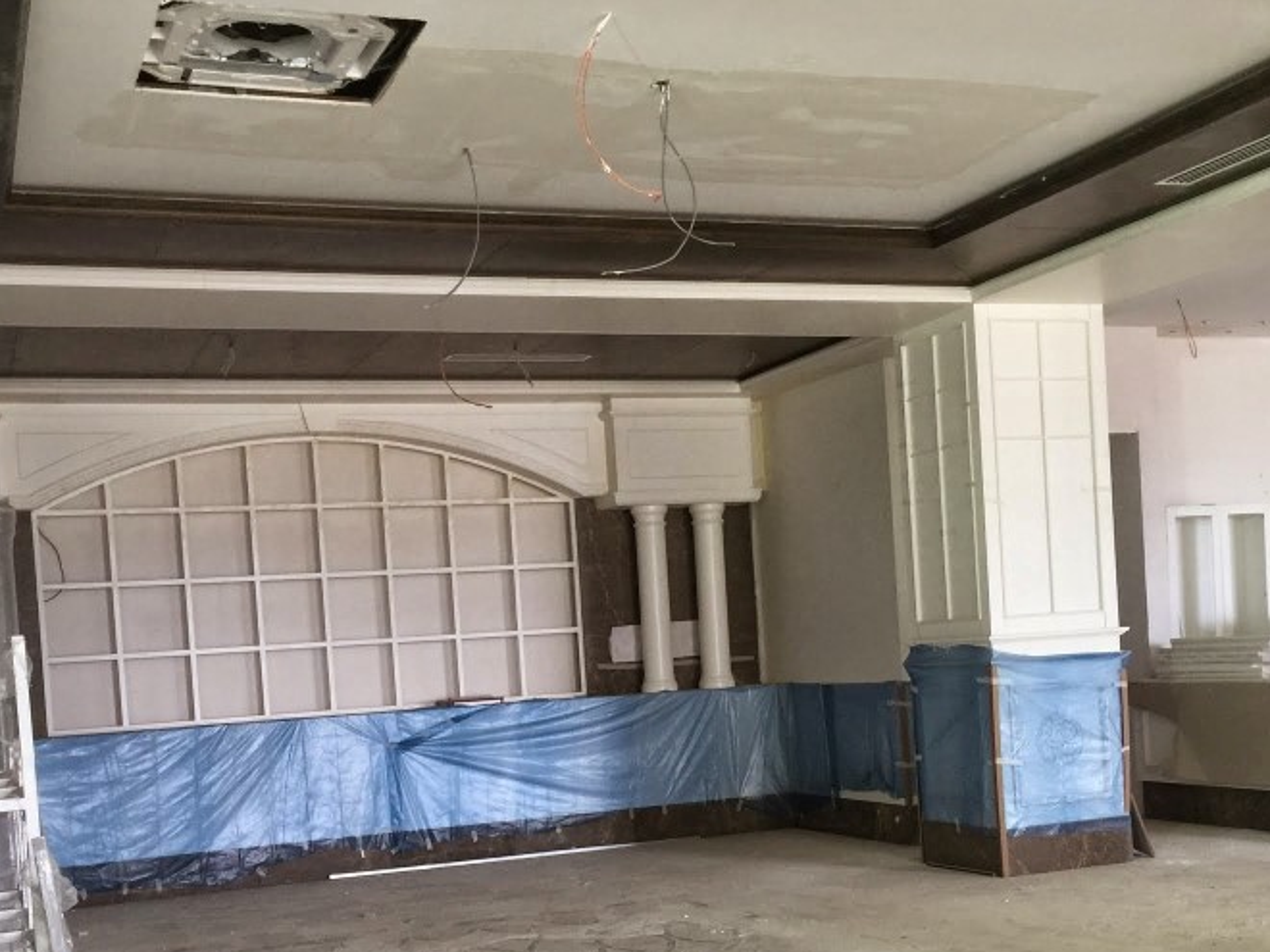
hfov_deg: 42.1
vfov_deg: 31.7
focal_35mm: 45
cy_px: 704
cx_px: 631
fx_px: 1651
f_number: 2.2
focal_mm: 4.15
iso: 50
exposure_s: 1/30
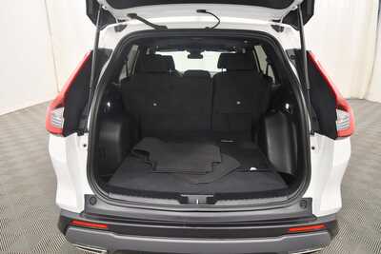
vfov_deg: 57.3
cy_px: 127
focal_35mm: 22
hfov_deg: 78.6
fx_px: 233
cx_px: 190
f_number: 5
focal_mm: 15
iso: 1250
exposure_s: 1/125
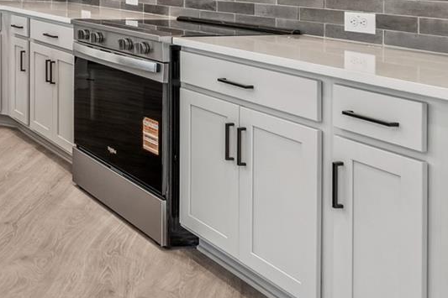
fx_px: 560
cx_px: -137
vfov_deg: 27.1
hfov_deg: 32.5
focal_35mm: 45
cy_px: -39
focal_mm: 10
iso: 100
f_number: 7.1
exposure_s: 1/5
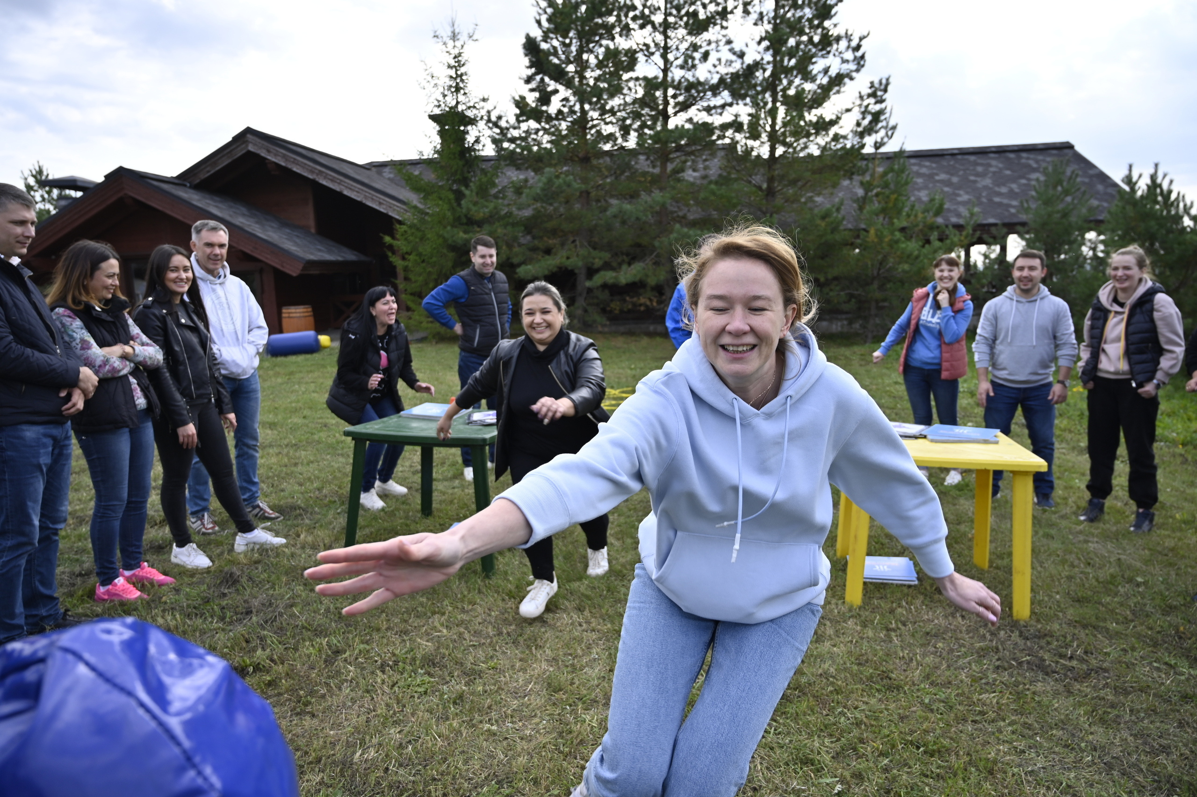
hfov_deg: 73.8
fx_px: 798
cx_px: 598
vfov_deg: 53.1
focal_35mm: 24
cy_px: 398
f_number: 4
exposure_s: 1/640
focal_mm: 24
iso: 160
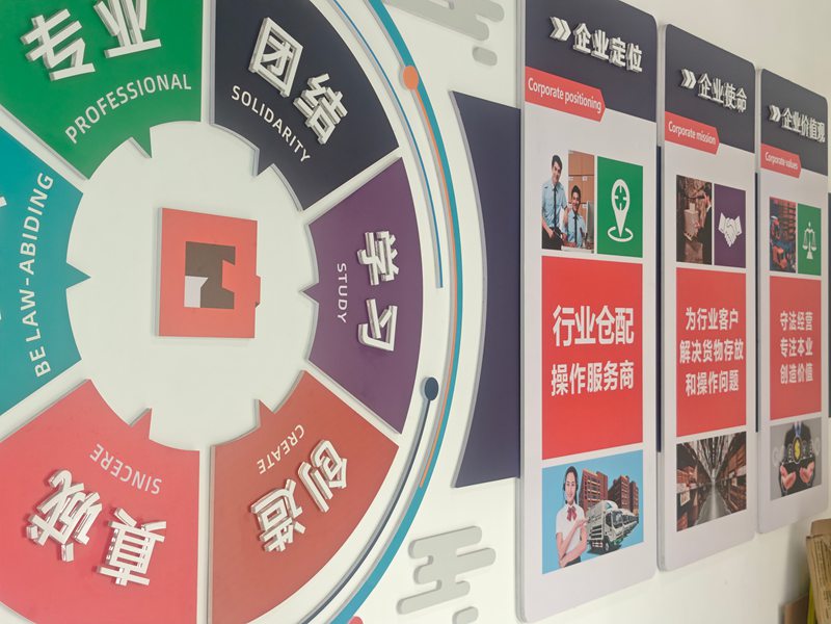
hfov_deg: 41.2
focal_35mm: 46
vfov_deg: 31.5
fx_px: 1104
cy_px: 312
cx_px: 416
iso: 500
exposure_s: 1/51.6
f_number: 1.62
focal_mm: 6.55
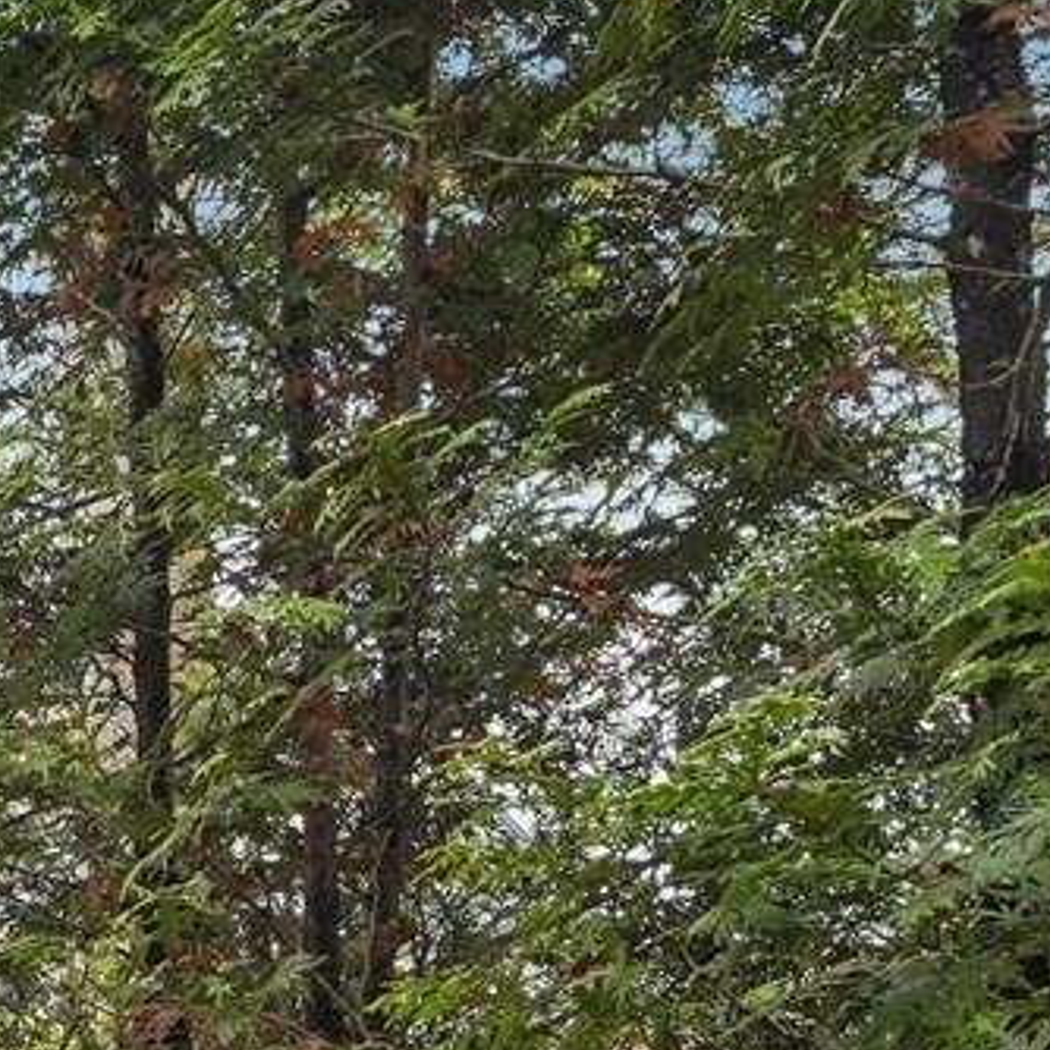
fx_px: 2368
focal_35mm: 69
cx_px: -1023
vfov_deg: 23.6
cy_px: 1130
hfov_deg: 17.8
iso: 1600
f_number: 8
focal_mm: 16
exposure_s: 1/80
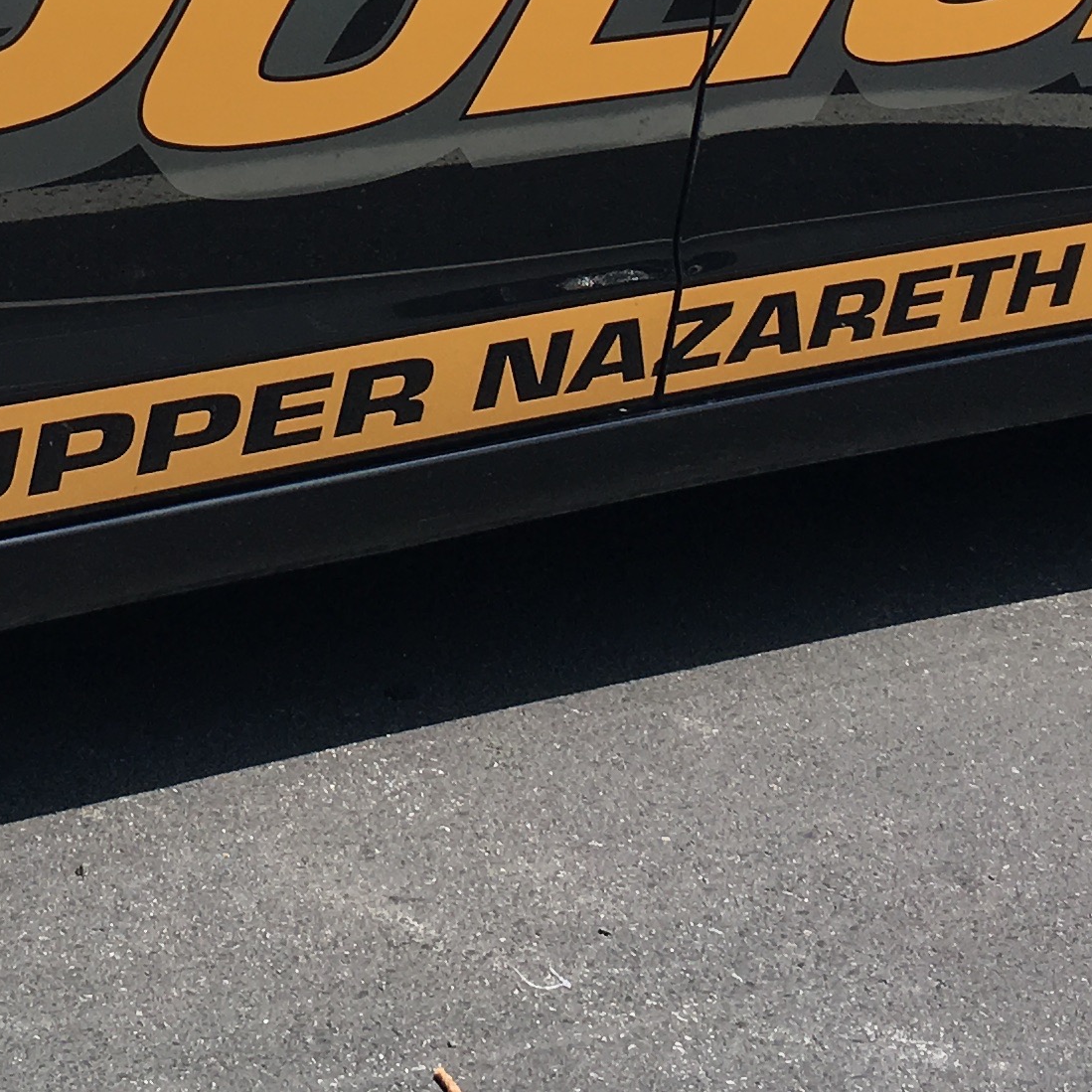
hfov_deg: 18.2
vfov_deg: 17.6
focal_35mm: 94
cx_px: 120
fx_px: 3355
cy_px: -235
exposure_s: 1/1350
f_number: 2.2
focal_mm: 4.15
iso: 25
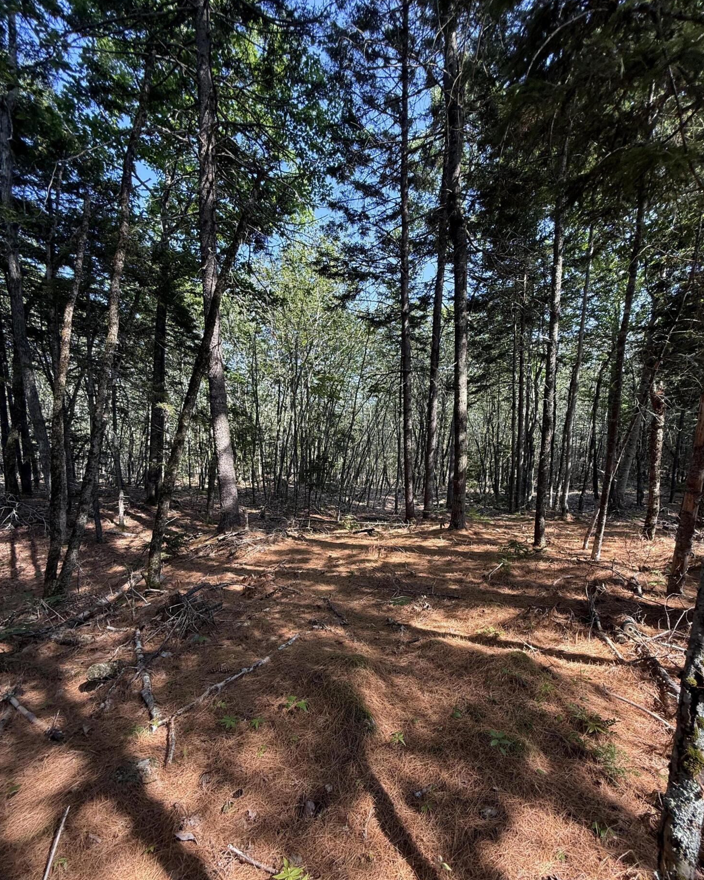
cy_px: 476
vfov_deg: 96.6
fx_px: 391
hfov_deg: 84.0
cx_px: 360
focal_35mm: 15
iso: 64
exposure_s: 1/211
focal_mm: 2.22
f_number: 2.2
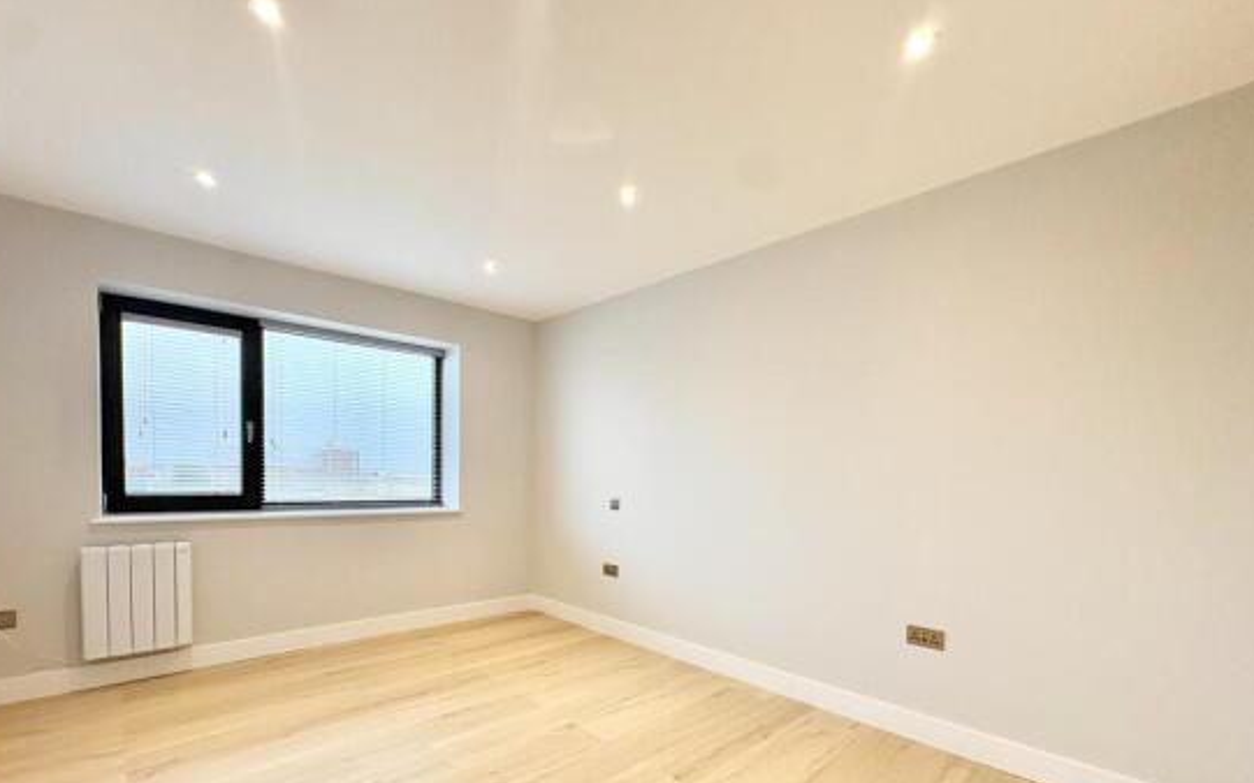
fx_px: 547
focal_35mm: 16
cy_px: 497
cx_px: 608
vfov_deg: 69.9
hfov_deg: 97.8
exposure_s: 1/100
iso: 125
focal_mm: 2.22
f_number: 2.2
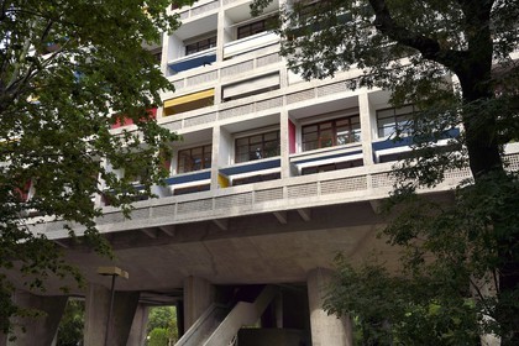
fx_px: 490
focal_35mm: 34
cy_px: 173
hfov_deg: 55.8
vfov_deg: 38.9
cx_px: 260
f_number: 10
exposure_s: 1/160
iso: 200
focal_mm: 34
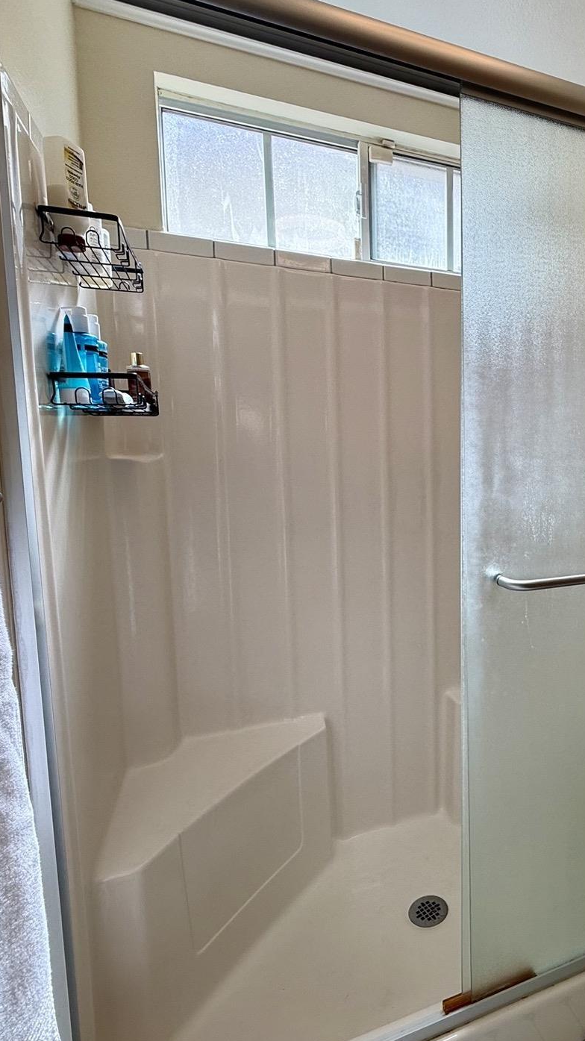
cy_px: 512
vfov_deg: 83.8
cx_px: 487
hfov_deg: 49.6
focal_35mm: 21
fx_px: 579
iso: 50
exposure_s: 1/167
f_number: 2.2
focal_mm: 2.22
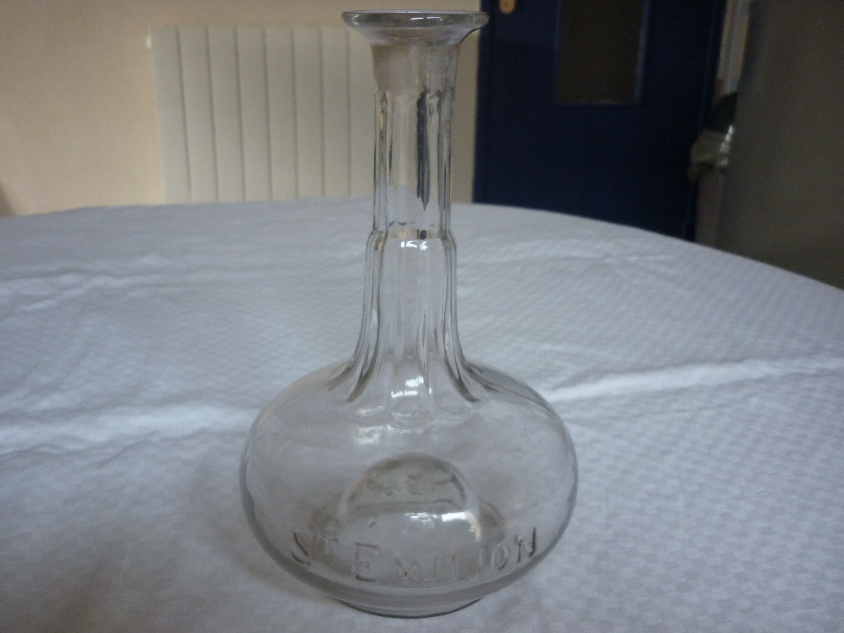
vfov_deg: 42.9
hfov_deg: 55.4
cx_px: 422
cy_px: 316
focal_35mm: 33
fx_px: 805
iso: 250
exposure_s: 1/30
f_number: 2.8
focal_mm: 5.5
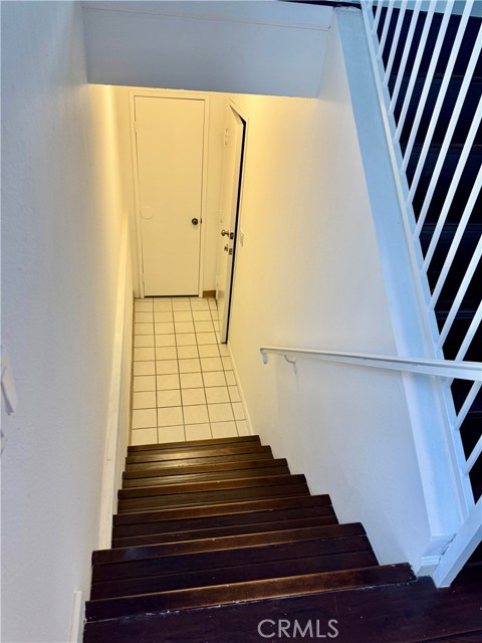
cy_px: 322
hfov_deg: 56.8
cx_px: 241
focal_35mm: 24
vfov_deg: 71.6
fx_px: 446
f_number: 1.78
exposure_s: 1/60
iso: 160
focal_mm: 6.76
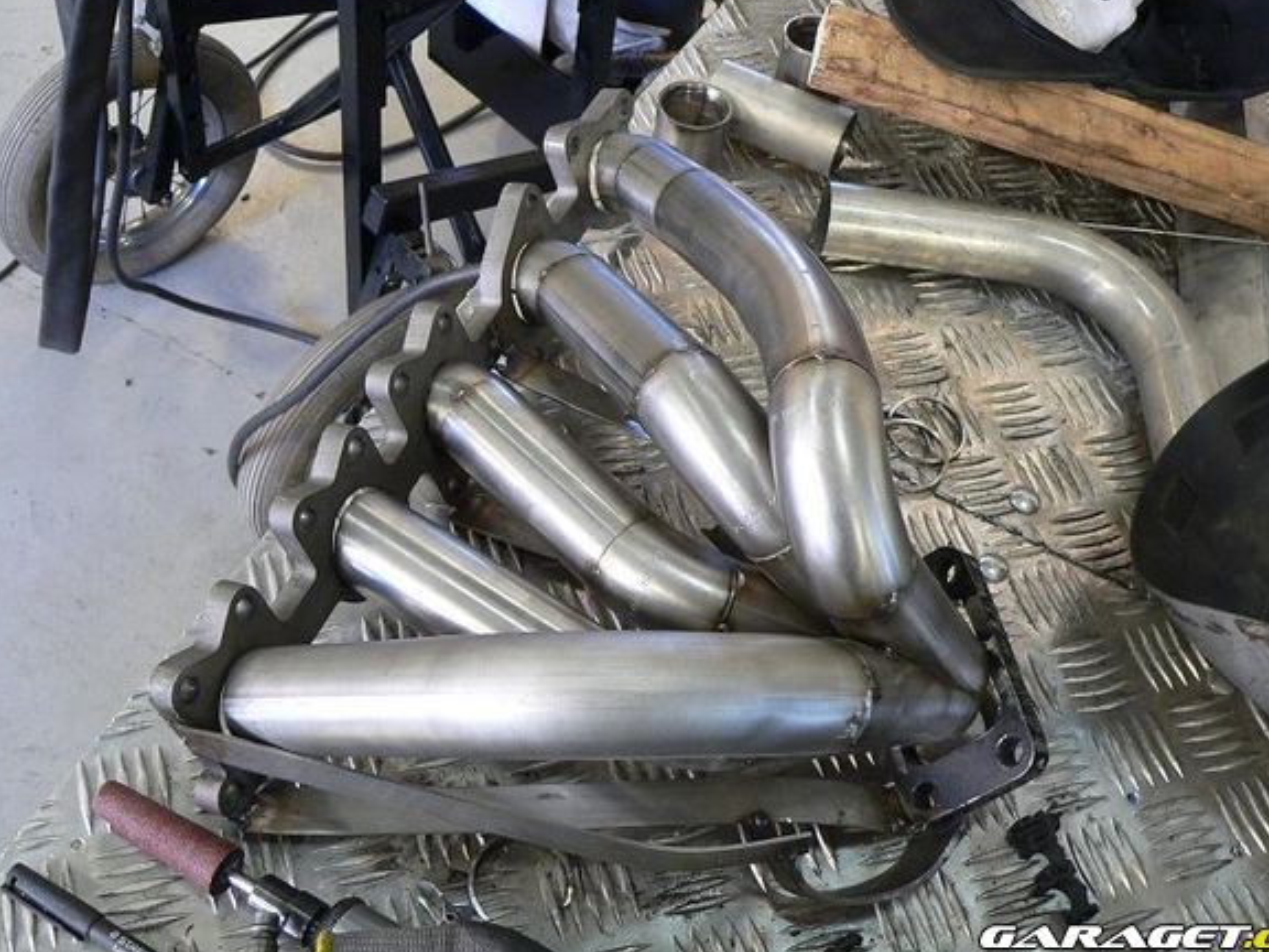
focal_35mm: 40
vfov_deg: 35.9
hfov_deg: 46.8
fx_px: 1466
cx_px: 652
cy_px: 430
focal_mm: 6
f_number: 2.8
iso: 200
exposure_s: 1/13
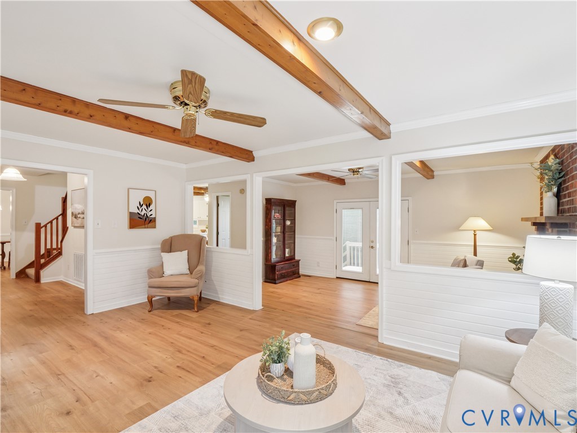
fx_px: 267
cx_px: 288
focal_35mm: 16
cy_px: 216
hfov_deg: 94.5
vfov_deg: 78.1
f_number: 10
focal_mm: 8
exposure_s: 1/3.33
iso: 500
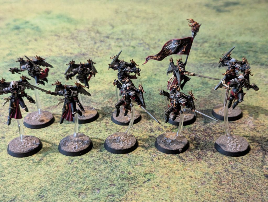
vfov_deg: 30.3
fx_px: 372
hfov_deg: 39.6
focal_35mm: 48
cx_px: 134
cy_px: 101
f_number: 1.85
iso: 980
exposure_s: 1/20.4
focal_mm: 6.81
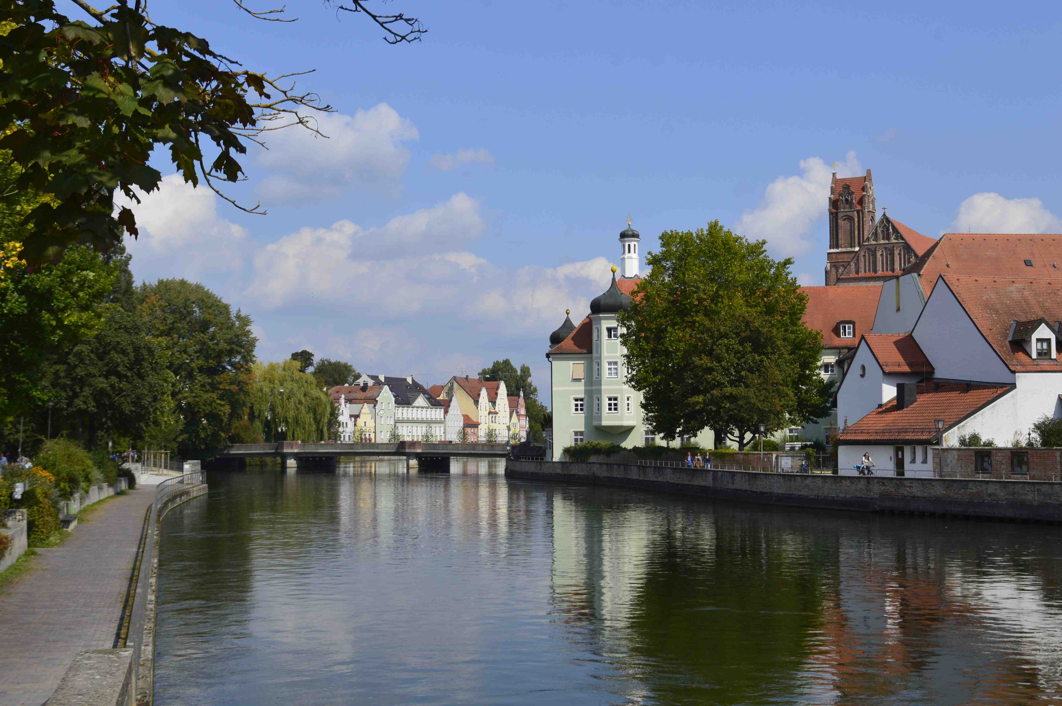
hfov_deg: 37.9
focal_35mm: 52
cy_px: 353
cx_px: 531
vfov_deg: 25.7
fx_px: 1547
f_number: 11
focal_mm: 35
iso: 220
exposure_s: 1/500
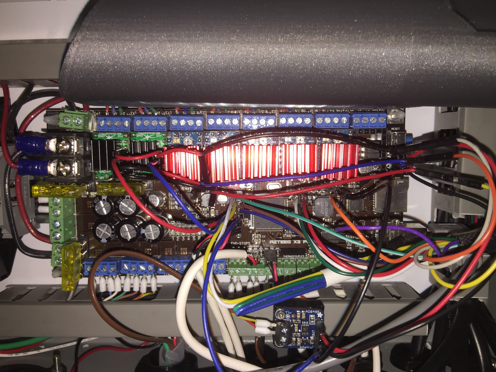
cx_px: 248
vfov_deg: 48.2
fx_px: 416
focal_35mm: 29
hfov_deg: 61.7
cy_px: 186
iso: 32
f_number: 2.2
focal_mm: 4.15
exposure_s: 1/94
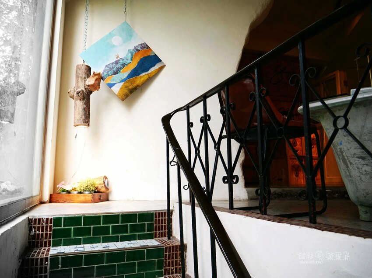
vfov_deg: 56.7
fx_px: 258
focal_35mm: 24
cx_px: 186
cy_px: 139
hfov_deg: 71.6
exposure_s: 1/80
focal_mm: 12
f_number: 2.8
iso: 200
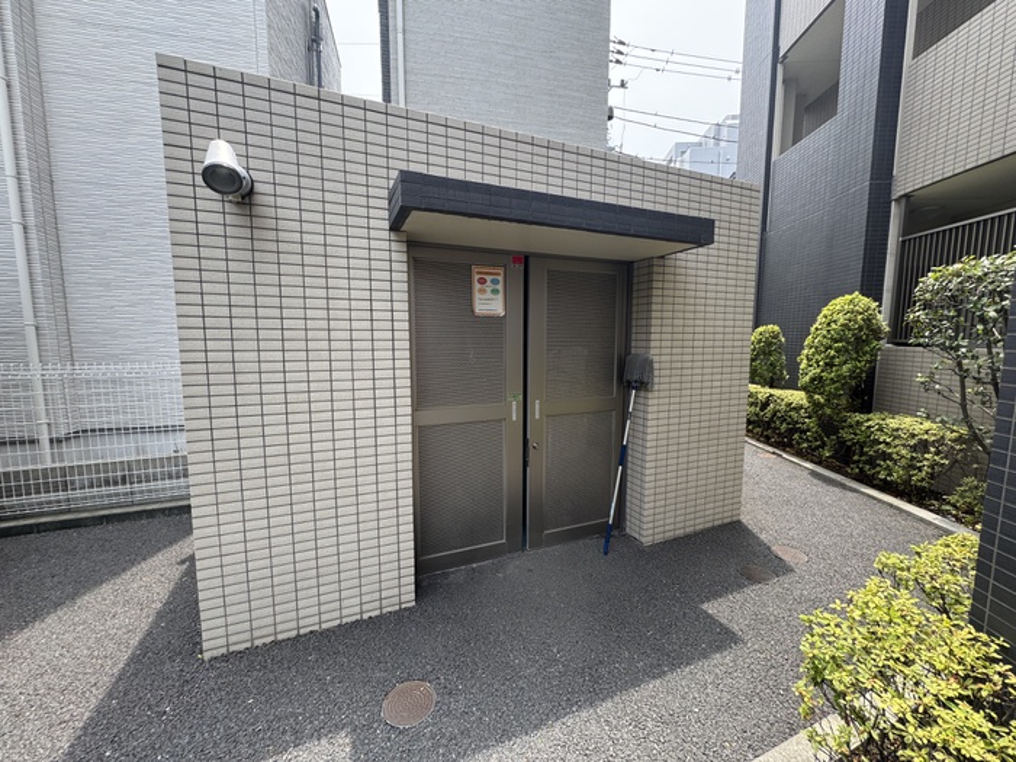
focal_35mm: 14
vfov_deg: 85.7
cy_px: 381
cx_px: 508
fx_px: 411
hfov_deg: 102.1
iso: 40
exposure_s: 1/205
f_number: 2.2
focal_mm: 2.22
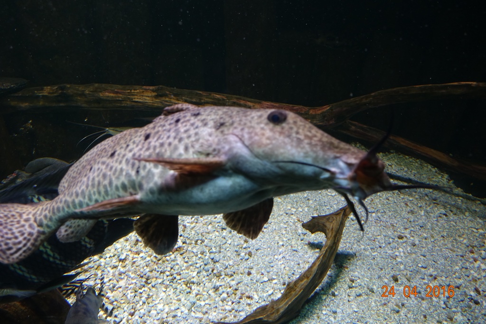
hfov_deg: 73.7
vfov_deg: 53.1
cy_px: 162
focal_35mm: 24
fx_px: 324
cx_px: 243
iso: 400
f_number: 2.8
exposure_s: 1/100
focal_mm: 8.8
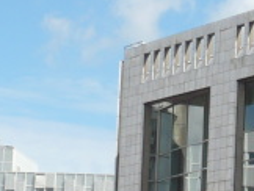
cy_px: 228
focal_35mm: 188
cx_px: 357
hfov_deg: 10.2
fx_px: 1382
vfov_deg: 7.8
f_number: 9
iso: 100
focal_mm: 7.5
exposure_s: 1/200
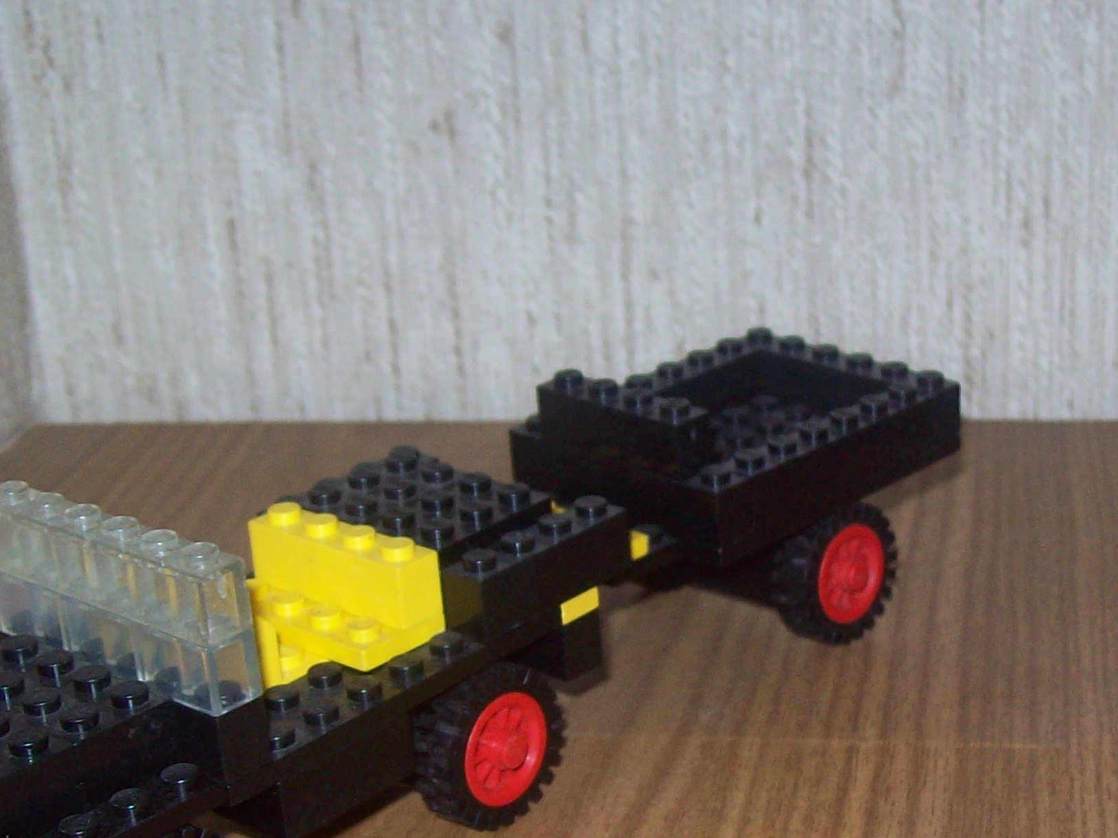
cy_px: 626
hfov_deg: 28.2
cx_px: 828
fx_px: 2196
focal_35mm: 68
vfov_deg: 21.4
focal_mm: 6
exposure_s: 1/64
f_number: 2.7
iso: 80
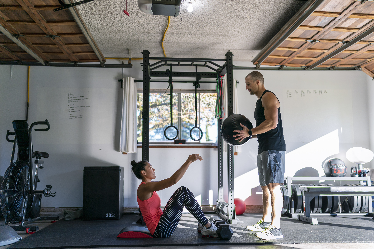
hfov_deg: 54.4
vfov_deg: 37.9
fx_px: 364
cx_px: 187
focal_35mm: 35
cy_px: 124
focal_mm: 35
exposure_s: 1/1250
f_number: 1.8
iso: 500
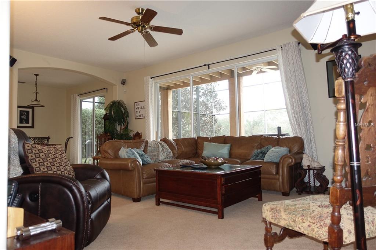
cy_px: 125
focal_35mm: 24
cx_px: 188
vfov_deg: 53.1
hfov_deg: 73.8
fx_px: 251
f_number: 1.8
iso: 250
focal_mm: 8.8
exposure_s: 1/30
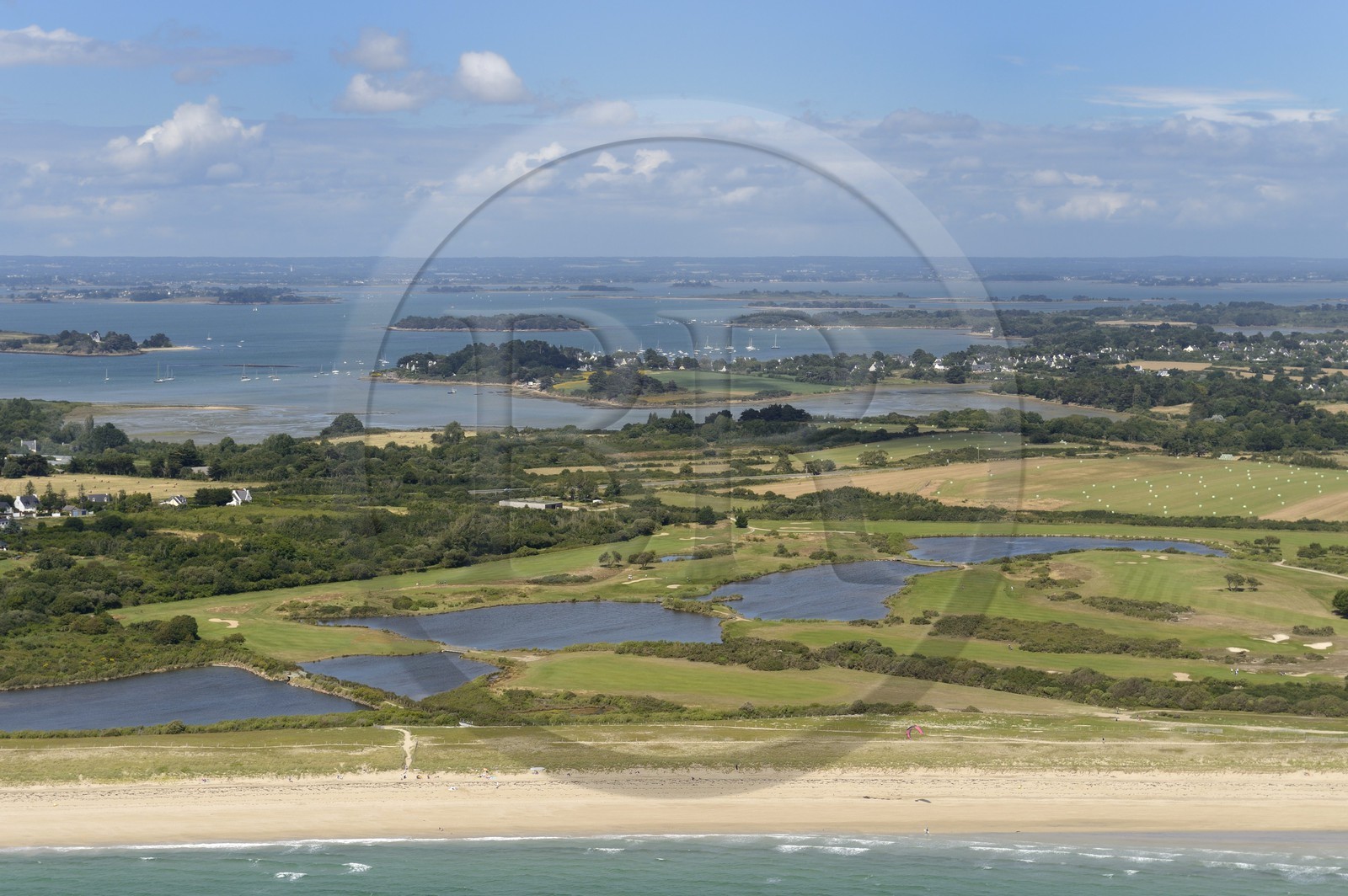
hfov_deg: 28.9
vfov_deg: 19.4
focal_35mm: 70
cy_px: 448
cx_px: 674
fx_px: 2619
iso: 400
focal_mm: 70
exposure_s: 1/1000
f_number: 9
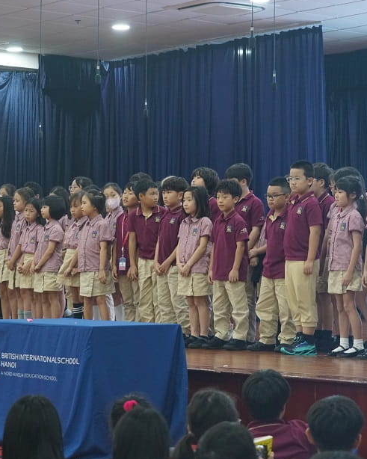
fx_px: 1453
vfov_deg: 17.9
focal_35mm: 107
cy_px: 216
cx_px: 209
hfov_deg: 14.4
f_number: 5.6
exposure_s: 1/160
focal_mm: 70
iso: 4000
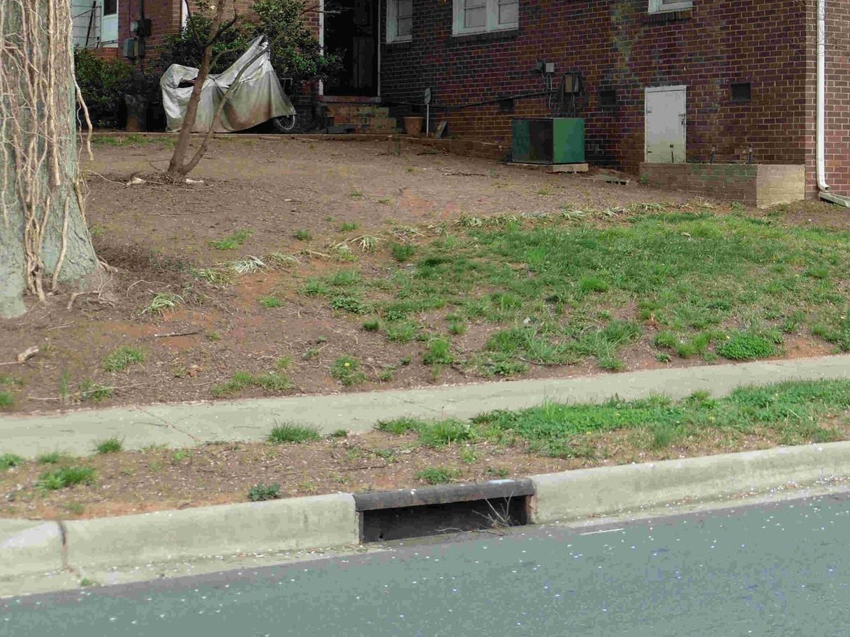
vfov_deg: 21.0
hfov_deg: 27.6
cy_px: 109
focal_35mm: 69
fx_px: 1694
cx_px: 682
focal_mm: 7.4
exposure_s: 1/100
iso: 100
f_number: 3.9
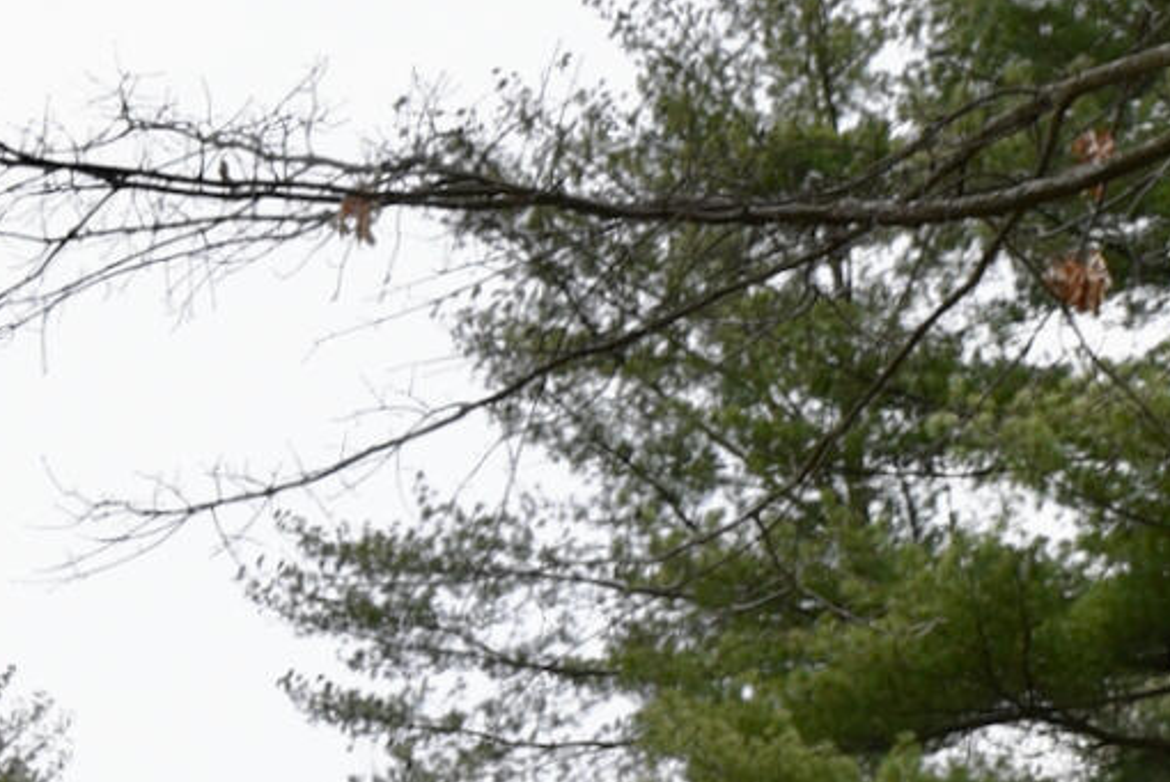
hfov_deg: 17.3
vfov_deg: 11.2
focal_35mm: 100
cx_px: -828
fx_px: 3253
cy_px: 1941
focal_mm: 17
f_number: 8
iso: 250
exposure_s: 1/250
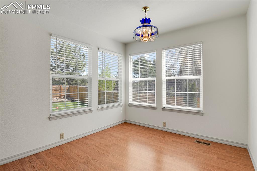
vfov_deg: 70.4
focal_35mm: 17
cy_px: 86
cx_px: 128
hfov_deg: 93.3
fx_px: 121
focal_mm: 17
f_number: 8
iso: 280
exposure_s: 1/20
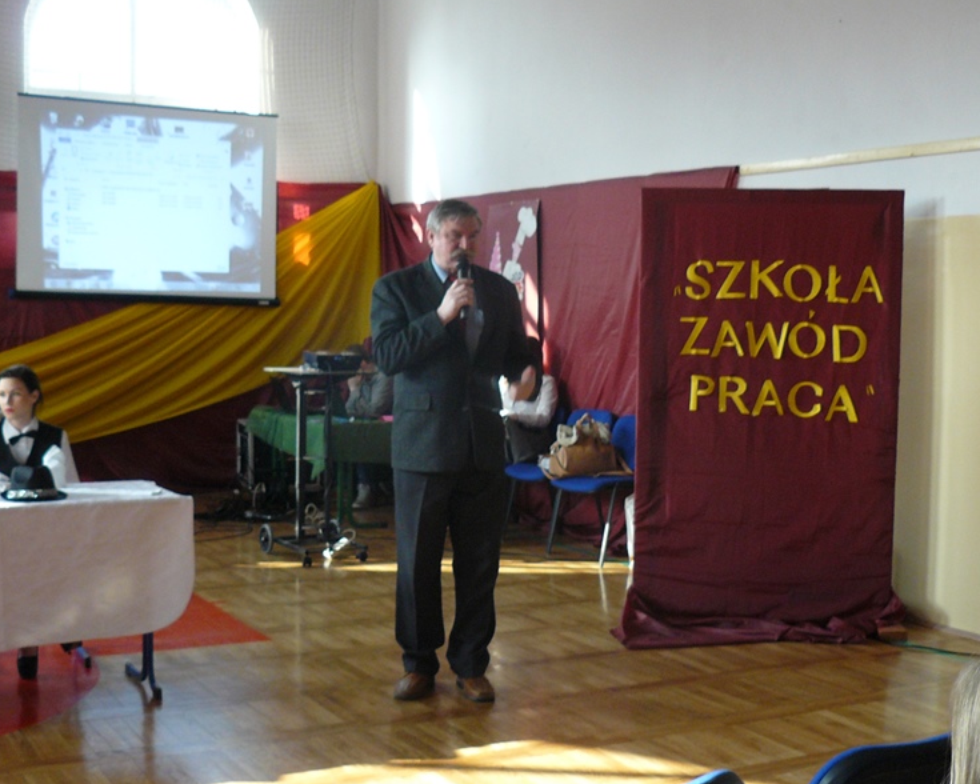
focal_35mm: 51
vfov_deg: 29.7
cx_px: 457
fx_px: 1479
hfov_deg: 36.6
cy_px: 388
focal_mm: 6.6
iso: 200
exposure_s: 1/50
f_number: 2.8
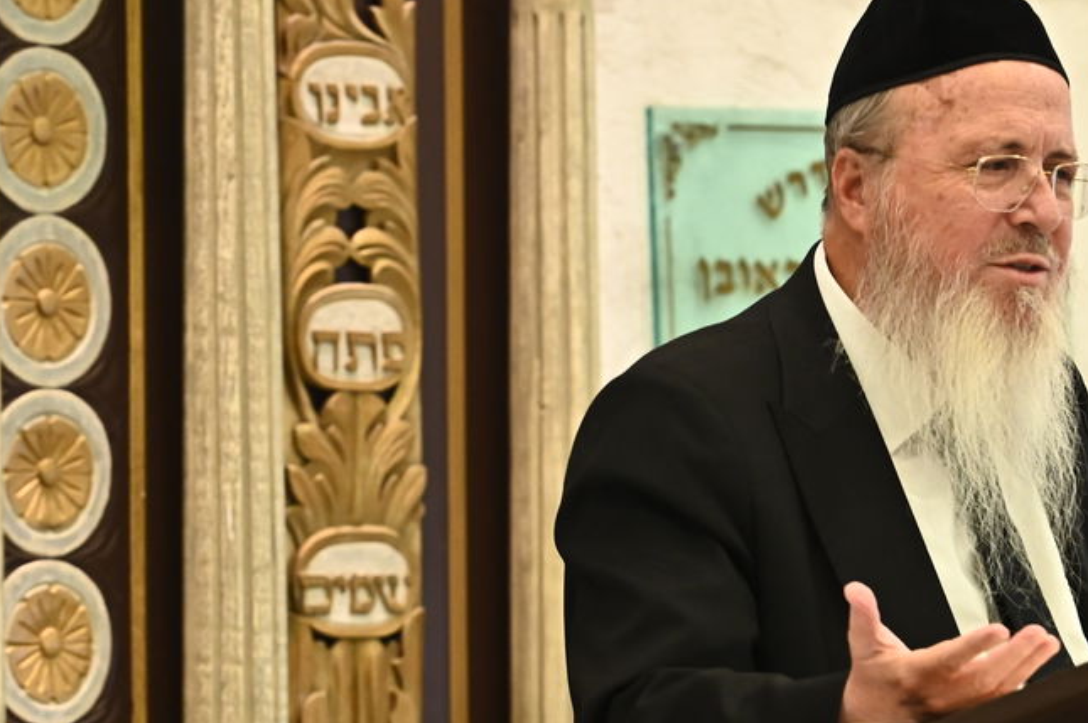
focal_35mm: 380
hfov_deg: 5.4
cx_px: 808
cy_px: 364
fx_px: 11475
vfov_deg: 3.6
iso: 2500
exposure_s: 1/160
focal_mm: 175
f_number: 6.3
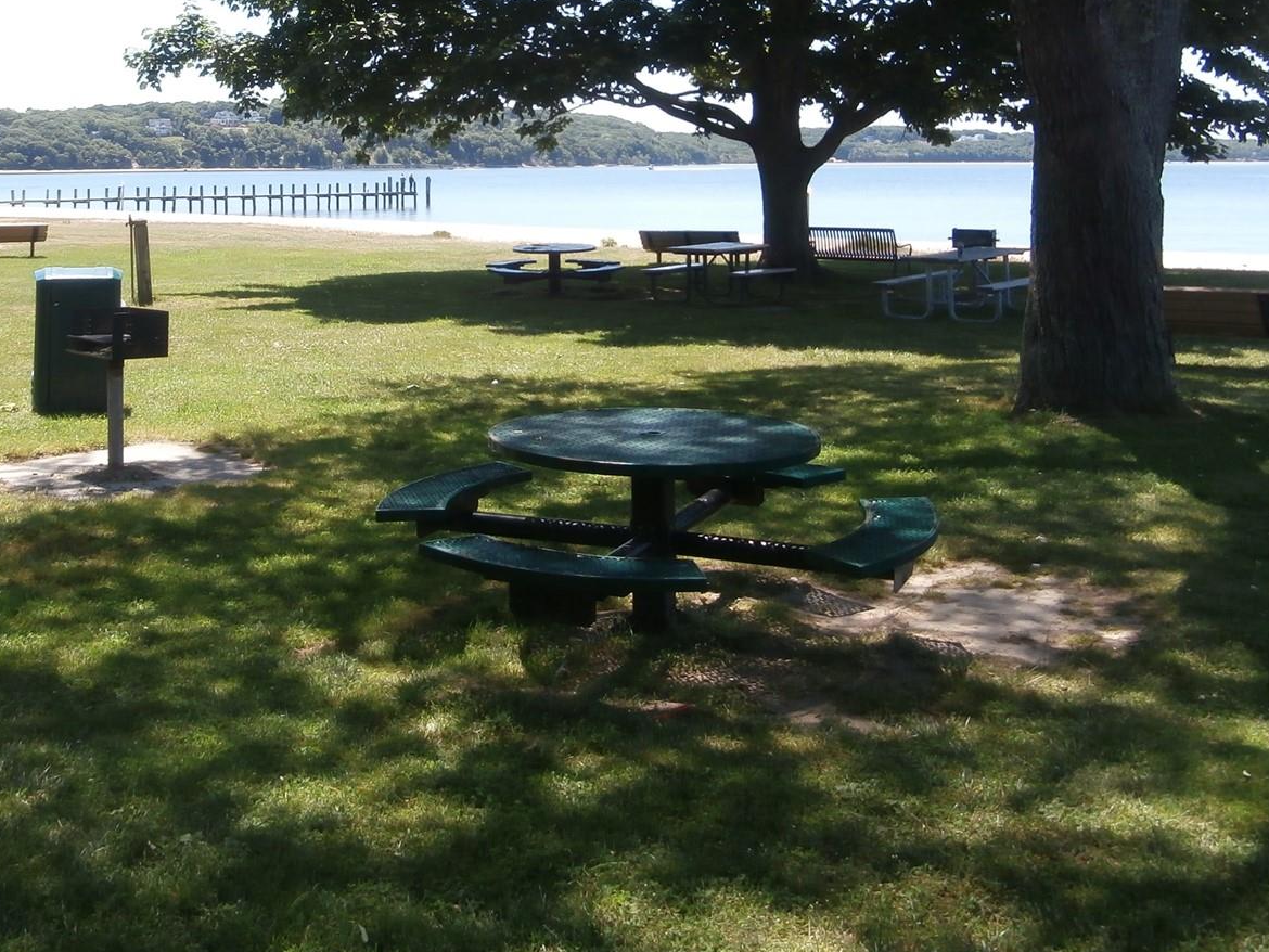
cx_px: 496
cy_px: 145
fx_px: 1540
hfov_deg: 44.5
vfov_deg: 33.0
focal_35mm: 42
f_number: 3
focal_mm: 4.2
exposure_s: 1/500
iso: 100
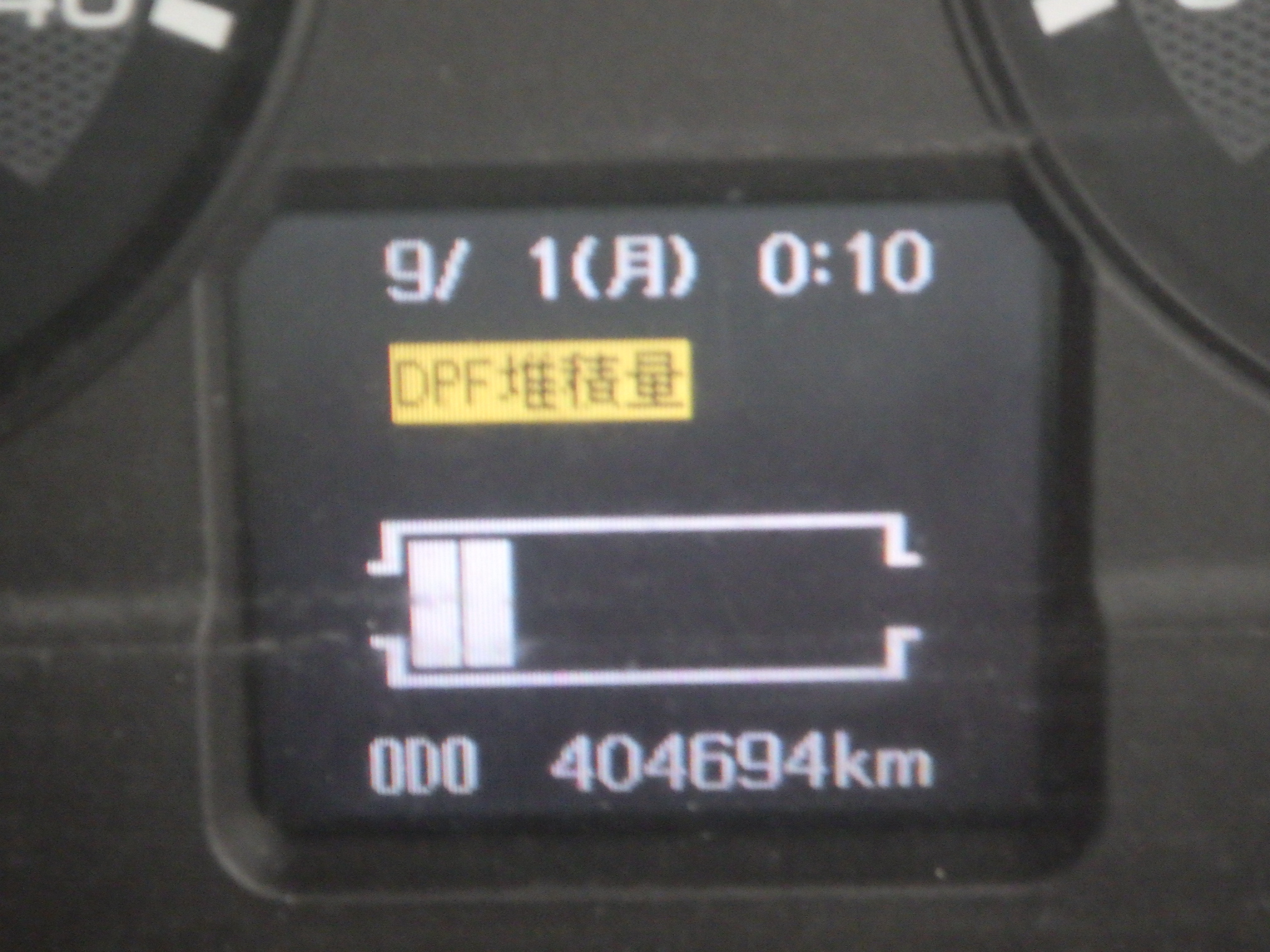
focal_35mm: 115
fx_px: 4219
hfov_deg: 17.1
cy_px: 476
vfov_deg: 12.9
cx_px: 635
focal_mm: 20.6
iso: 1600
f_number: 5.2
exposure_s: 1/50
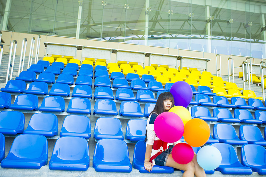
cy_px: 88
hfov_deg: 54.4
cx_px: 133
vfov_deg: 37.8
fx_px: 259
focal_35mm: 35
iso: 100
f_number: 5.6
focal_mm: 35
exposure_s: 1/320
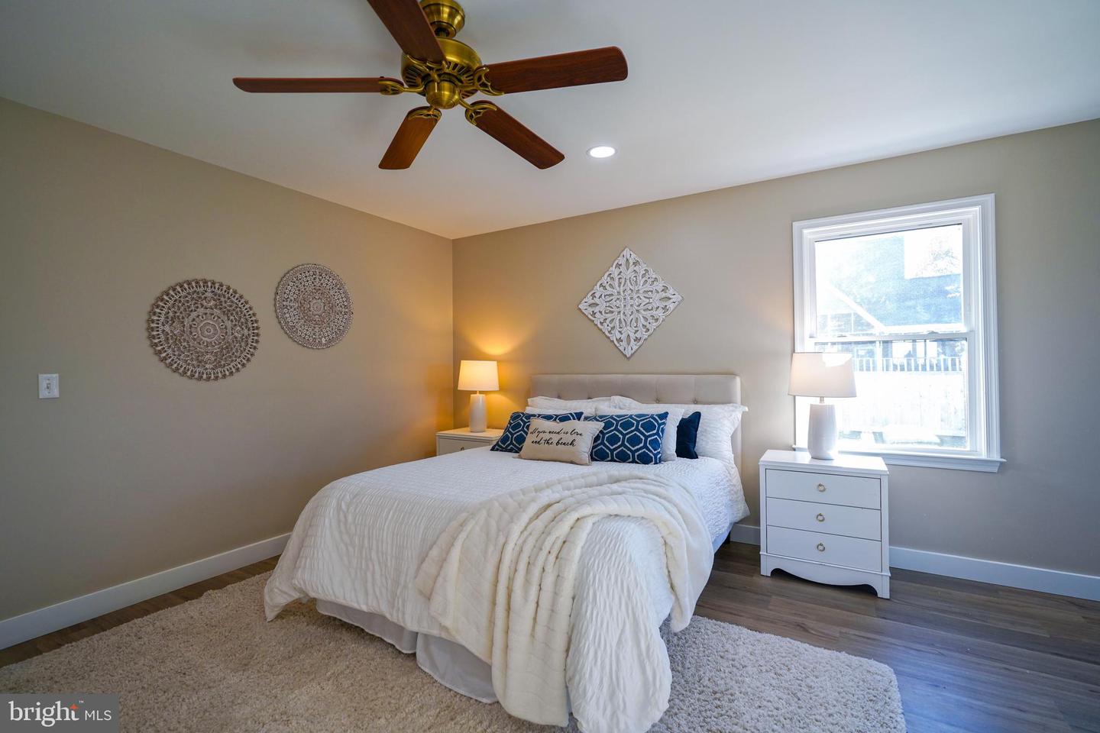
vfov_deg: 73.7
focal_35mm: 16
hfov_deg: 96.7
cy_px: 366
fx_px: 489
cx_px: 550
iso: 400
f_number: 4
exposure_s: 1/160
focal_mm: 16
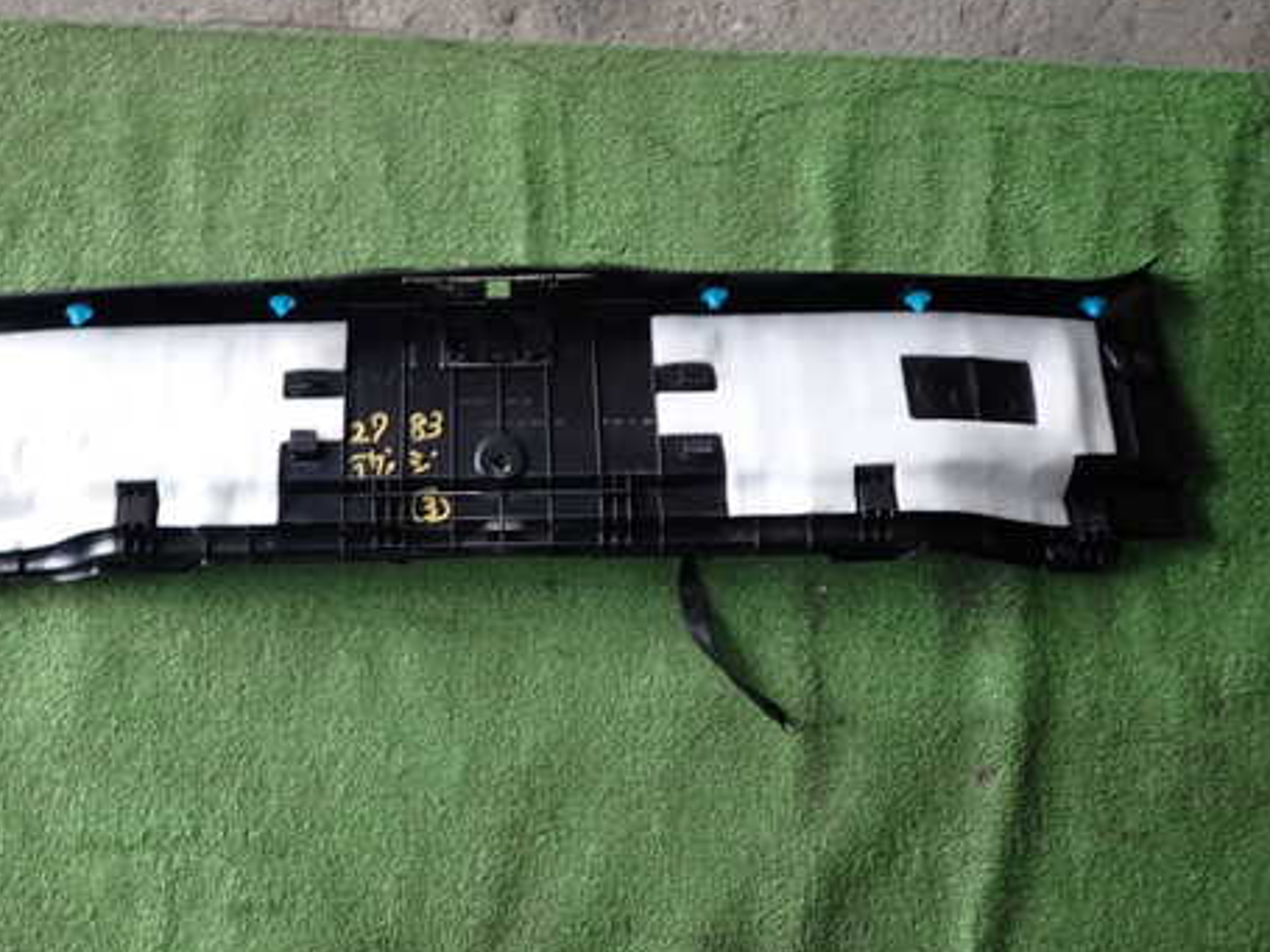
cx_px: 502
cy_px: 410
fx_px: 1210
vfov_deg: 42.8
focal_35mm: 33
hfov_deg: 54.9
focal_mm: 4.5
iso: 100
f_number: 5.6
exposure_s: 1/30
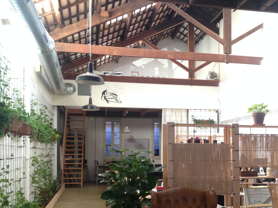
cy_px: 139
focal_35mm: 49
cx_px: 197
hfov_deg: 38.2
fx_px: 394
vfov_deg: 29.5
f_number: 2.4
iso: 200
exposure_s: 1/20
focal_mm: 4.12
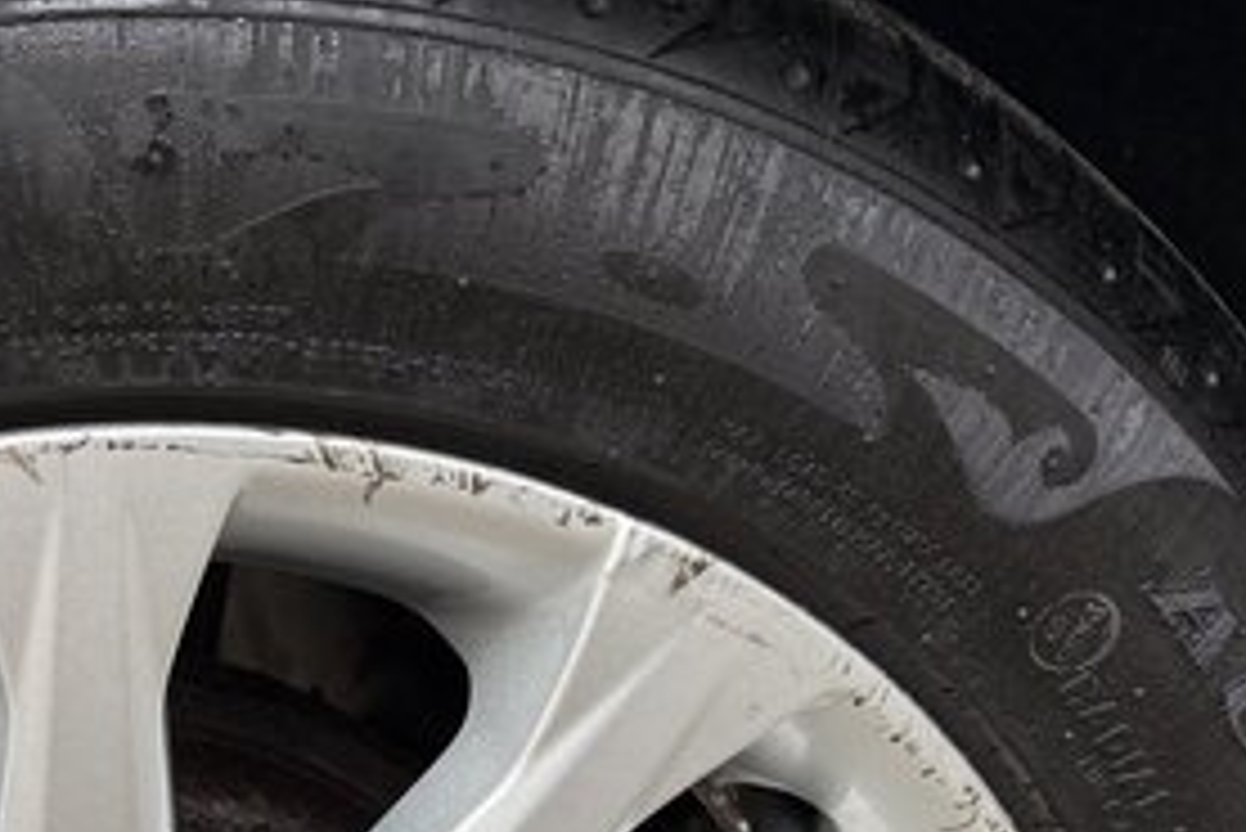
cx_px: 22
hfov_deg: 26.7
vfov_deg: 18.1
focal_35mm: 72
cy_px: 980
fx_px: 2493
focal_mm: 6.76
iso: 160
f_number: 1.78
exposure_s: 1/121
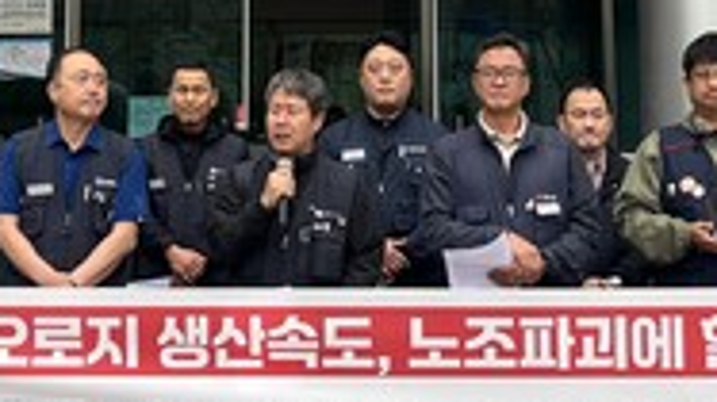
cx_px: 284
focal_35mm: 91
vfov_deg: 12.8
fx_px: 1729
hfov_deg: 23.4
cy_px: -149
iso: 50
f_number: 1.6
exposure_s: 1/449
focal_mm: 5.1
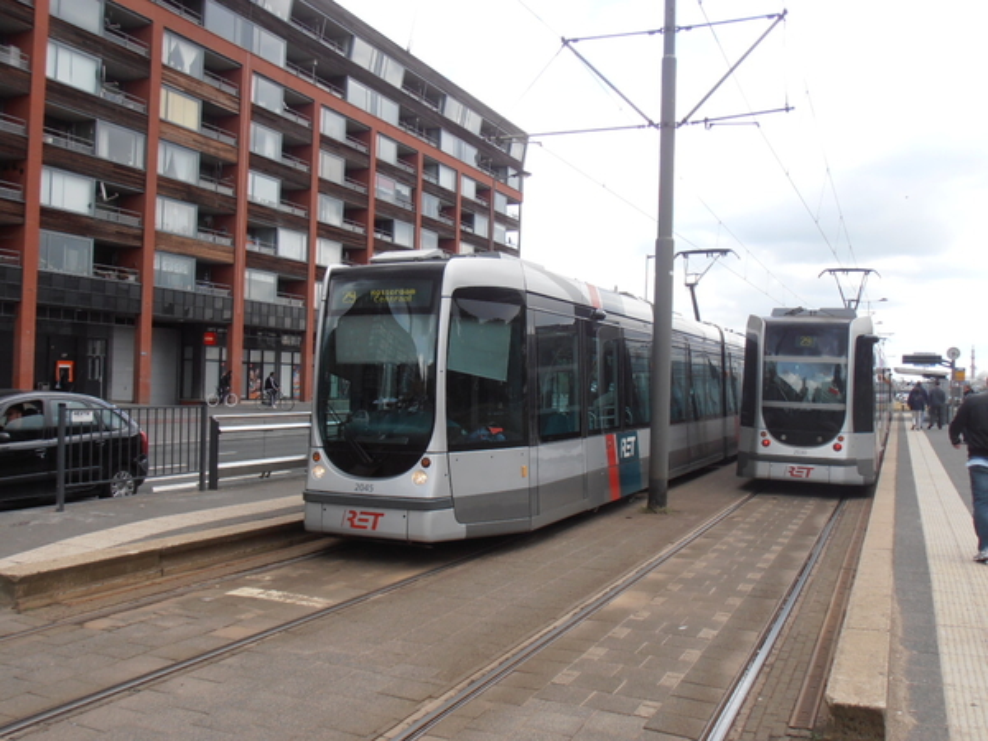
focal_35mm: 37
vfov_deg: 38.7
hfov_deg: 50.1
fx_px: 1056
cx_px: 494
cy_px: 370
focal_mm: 6.61
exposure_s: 1/320
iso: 80
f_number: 3.9
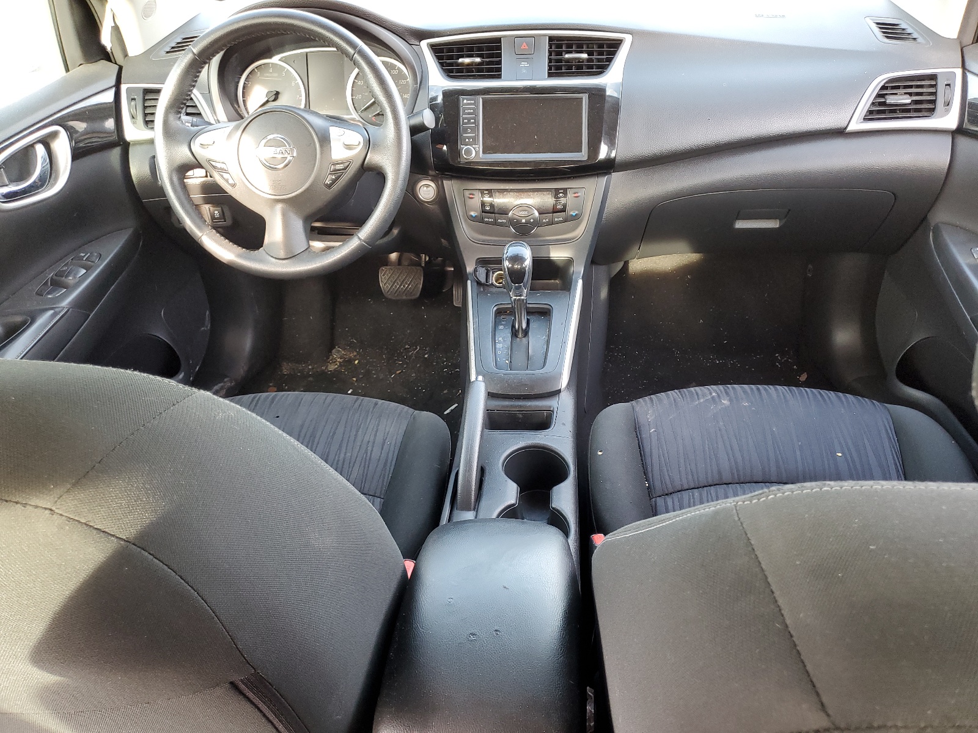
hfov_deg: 67.3
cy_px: 366
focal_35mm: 26
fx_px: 735
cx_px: 489
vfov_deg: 53.1
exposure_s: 1/60.2
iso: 95
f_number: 1.5
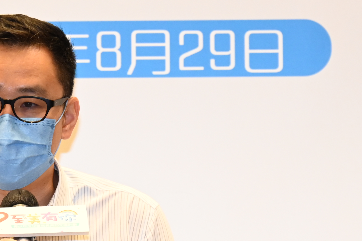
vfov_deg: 3.7
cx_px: -1
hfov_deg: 5.6
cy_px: 161
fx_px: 3688
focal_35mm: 367
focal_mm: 120
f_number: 6.3
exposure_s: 1/125
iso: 1600
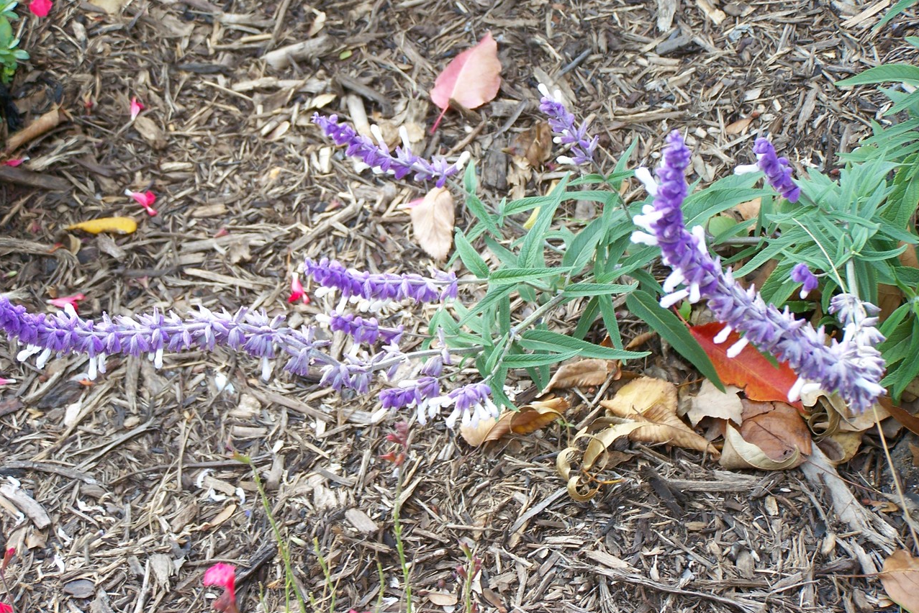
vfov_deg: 14.0
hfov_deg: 20.8
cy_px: 287
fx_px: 2502
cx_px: 459
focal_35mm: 98
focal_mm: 15.6
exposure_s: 1/125
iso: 80
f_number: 3.2
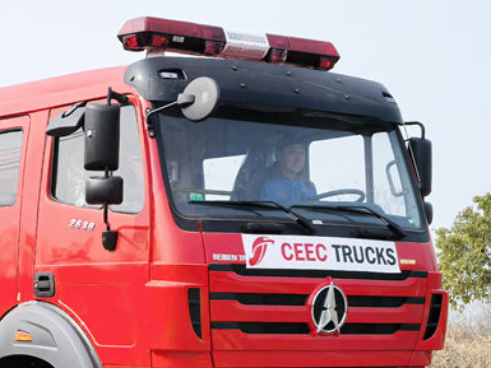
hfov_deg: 18.2
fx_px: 1504
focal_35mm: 106
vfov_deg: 13.9
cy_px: 252
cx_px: 46
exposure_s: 1/3676
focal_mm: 5.75
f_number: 1.4
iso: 50
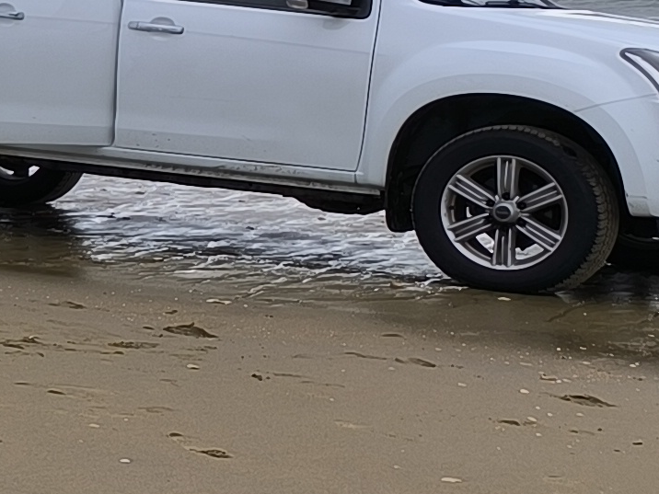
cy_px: 17
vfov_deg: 11.2
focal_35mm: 131
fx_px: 2494
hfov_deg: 11.1
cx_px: -1177
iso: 50
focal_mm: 6.14
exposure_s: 1/998
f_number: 1.65
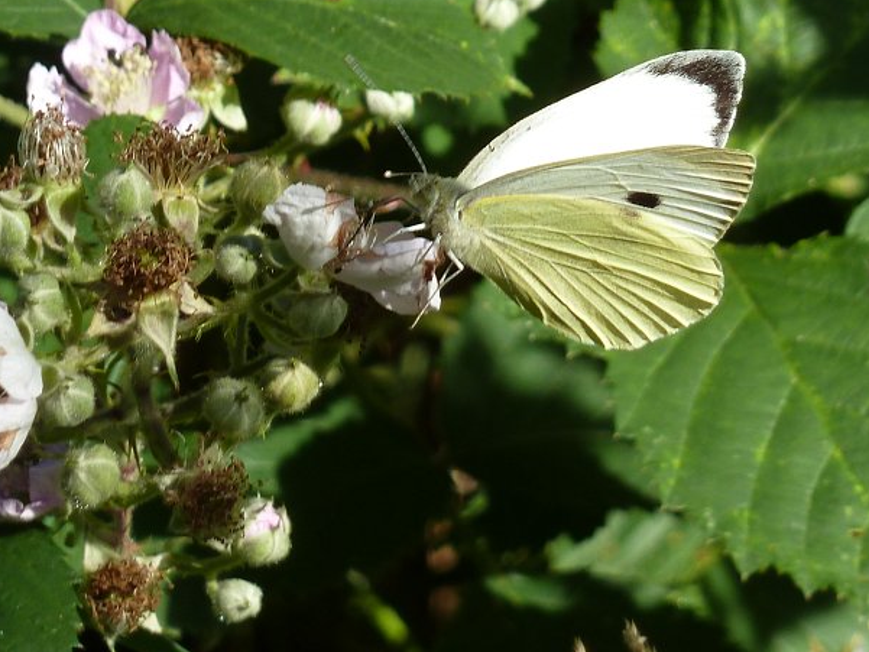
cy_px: 166
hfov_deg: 2.9
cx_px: 366
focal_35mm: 680
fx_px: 17074
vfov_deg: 2.2
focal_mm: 49.2
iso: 80
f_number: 4.9
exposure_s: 1/125
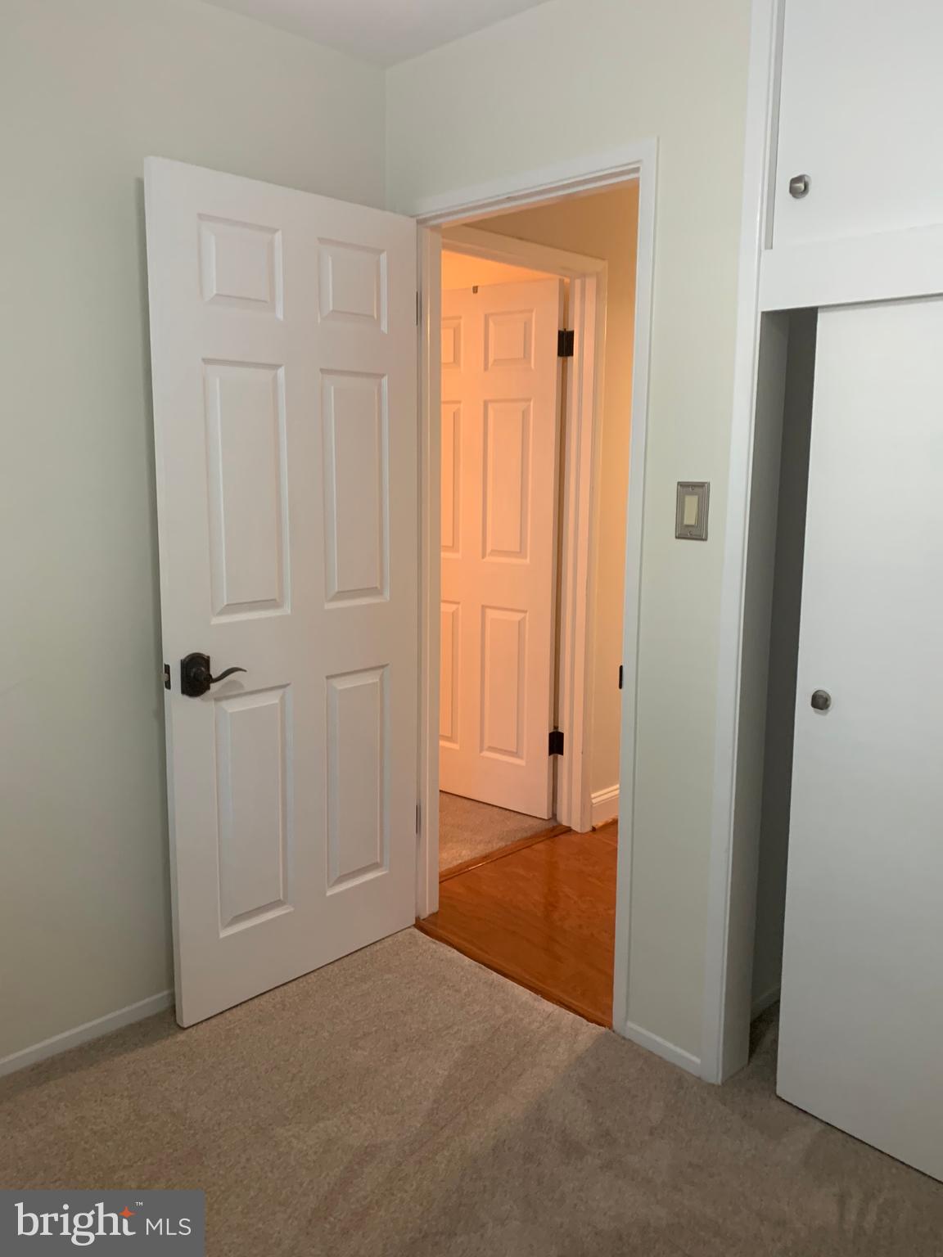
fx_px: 944
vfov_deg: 67.3
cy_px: 628
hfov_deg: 53.1
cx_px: 472
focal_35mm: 26
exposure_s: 1/60
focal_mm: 4.25
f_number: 1.8
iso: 250
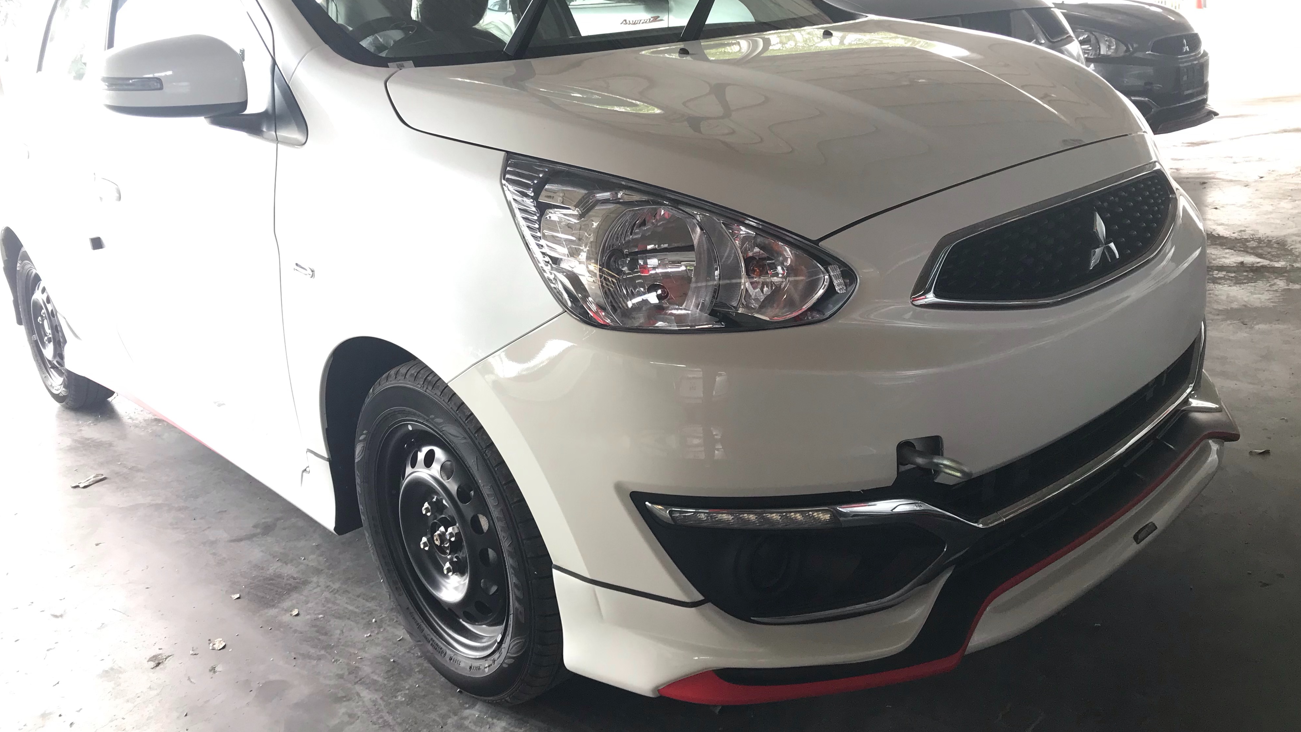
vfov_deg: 37.5
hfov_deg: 62.6
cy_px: 268
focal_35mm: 31
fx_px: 1069
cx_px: 654
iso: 32
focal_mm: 3.99
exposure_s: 1/100
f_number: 1.8
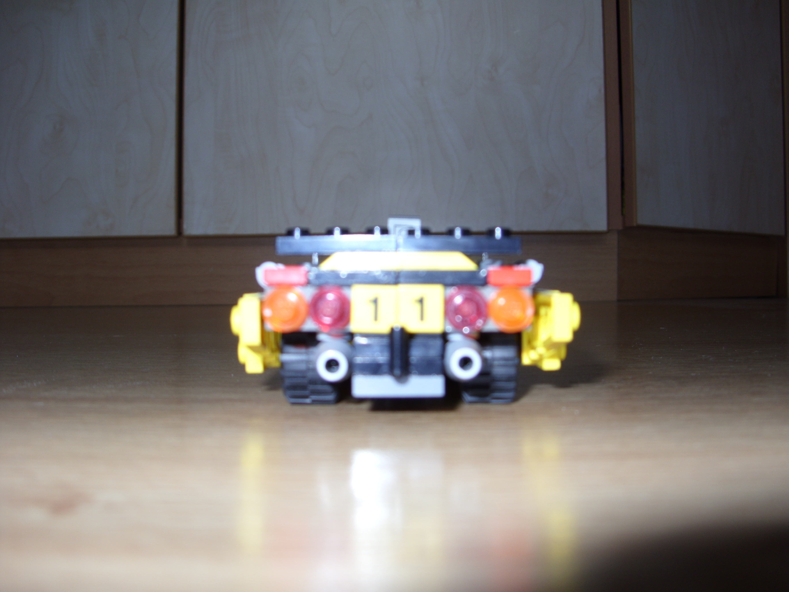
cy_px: 294
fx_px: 889
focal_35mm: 39
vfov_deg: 36.8
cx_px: 404
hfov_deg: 47.9
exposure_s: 1/30
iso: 50
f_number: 2.8
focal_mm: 6.3
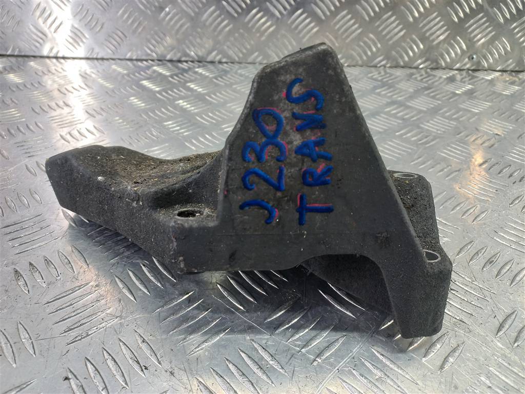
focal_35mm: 25
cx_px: 262
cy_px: 197
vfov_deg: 54.9
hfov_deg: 69.4
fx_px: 379
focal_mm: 4.6
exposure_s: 1/50
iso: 200
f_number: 1.8
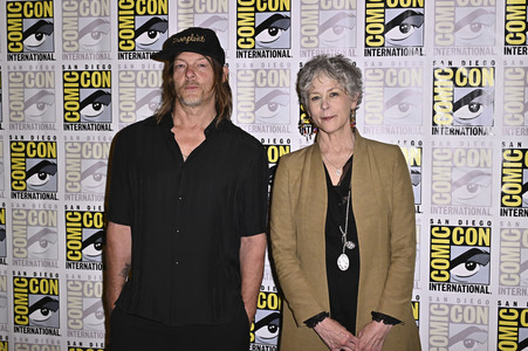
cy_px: 176
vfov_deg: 30.5
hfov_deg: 44.5
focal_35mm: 44
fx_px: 645
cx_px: 264
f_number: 4.5
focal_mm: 44
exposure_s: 1/320
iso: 1600
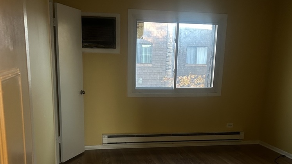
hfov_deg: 49.4
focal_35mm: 41
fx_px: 318
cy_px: 135
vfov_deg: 28.3
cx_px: 142
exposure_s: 1/60
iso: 250
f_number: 1.5
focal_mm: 5.7
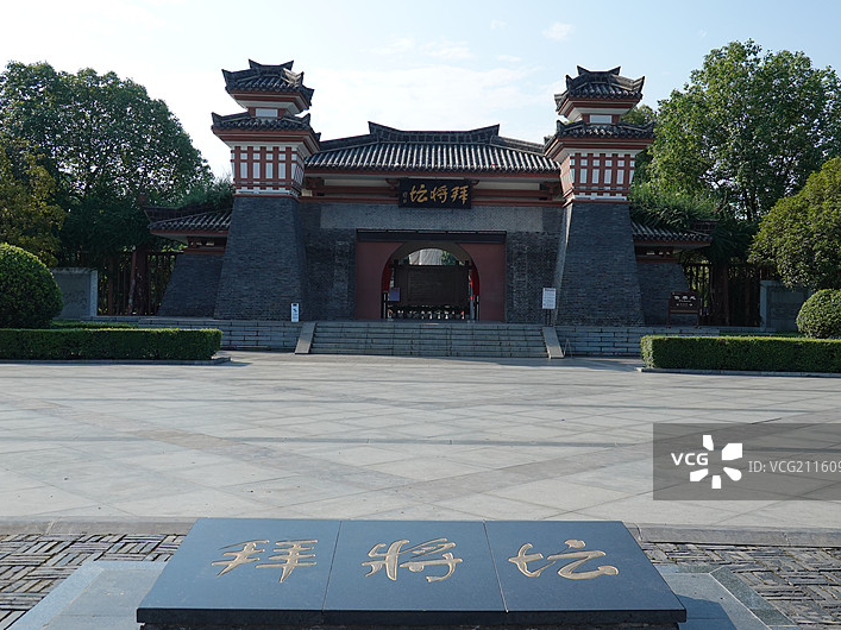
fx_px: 899
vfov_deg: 38.7
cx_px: 443
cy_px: 314
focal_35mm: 37
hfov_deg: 50.1
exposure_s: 1/1000
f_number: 4
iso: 125
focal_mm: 12.76
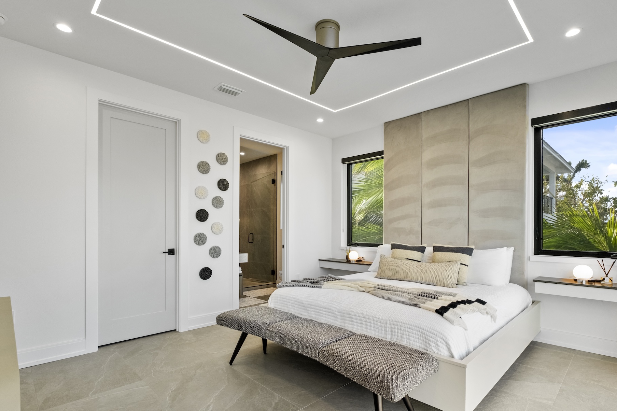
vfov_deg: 70.3
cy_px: 220
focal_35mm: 17
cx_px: 332
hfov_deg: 93.1
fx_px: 291
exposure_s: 1/60
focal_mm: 10
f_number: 5.6
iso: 640
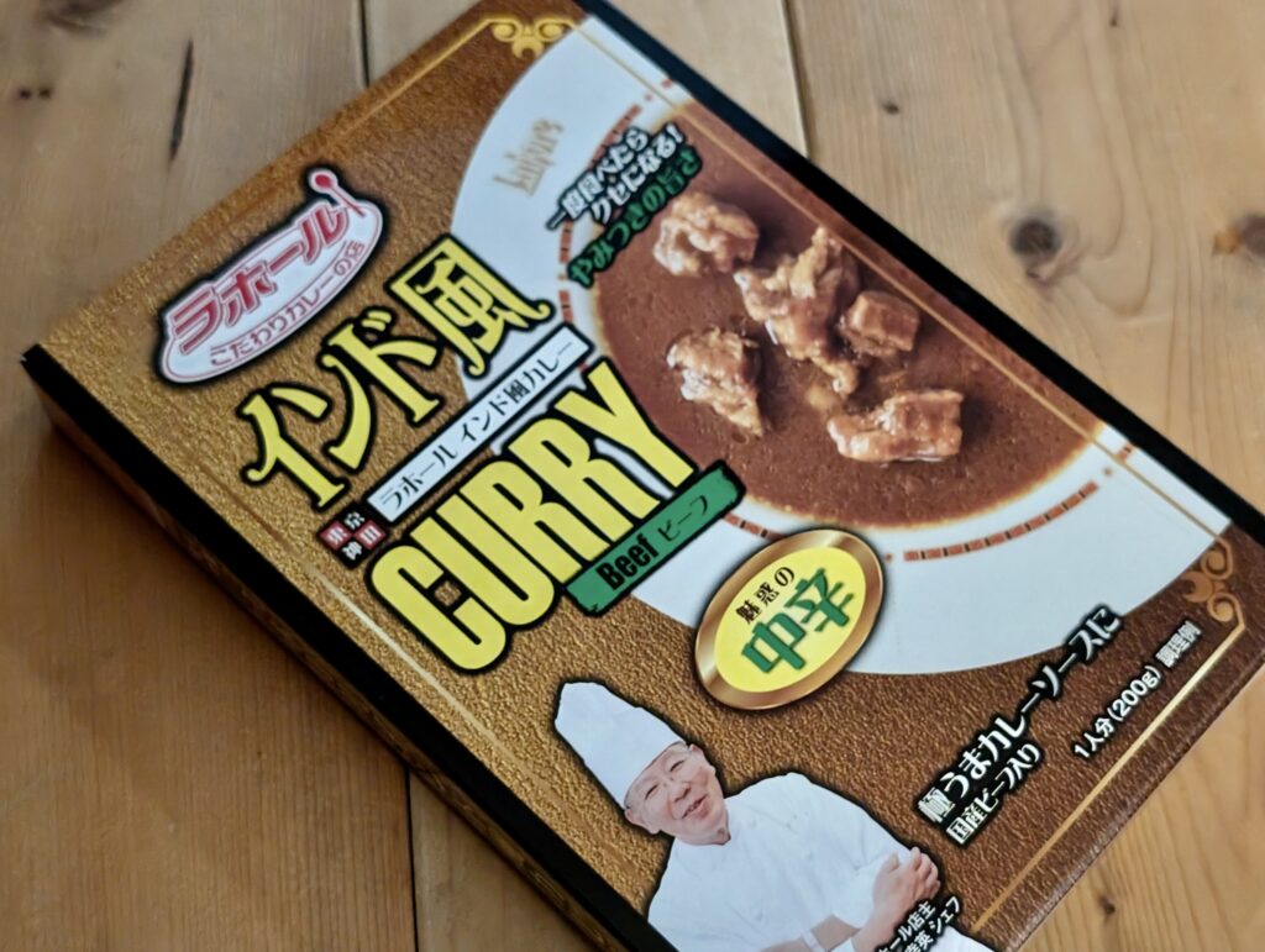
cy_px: 476
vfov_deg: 29.7
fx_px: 1793
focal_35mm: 49
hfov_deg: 38.9
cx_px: 632
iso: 2061
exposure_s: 1/100
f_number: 1.68
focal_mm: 6.9
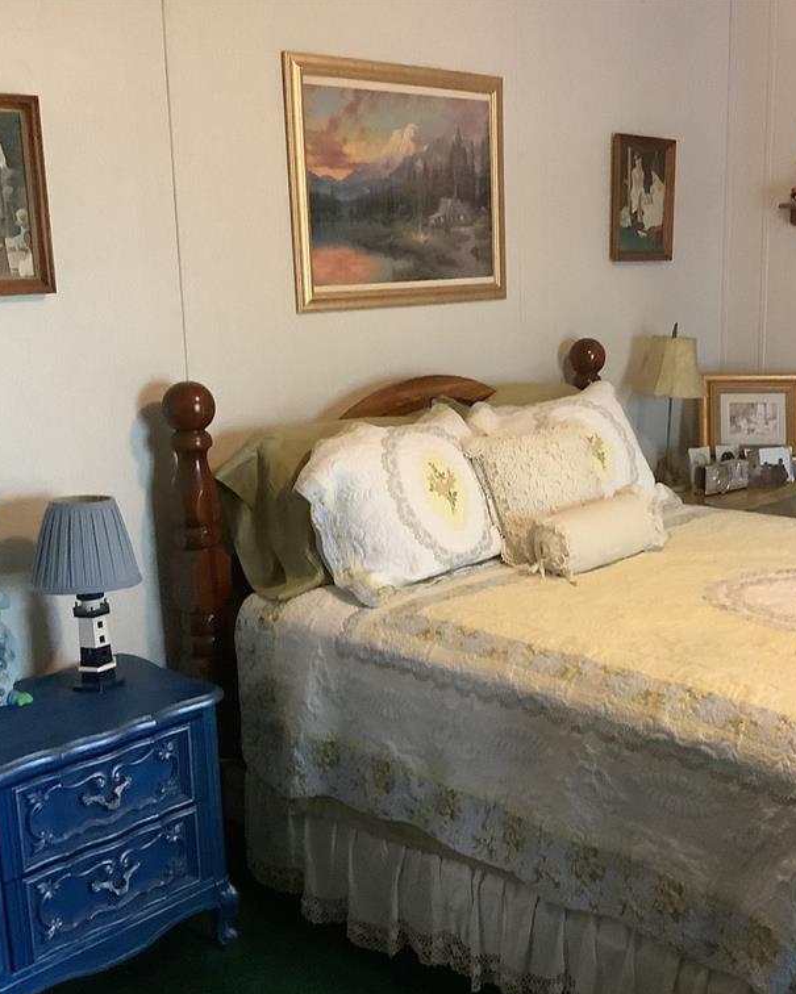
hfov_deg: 36.1
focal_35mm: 41
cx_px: 538
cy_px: 501
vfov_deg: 44.8
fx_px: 1207
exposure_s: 1/33
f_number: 2.4
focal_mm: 3.3
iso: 400
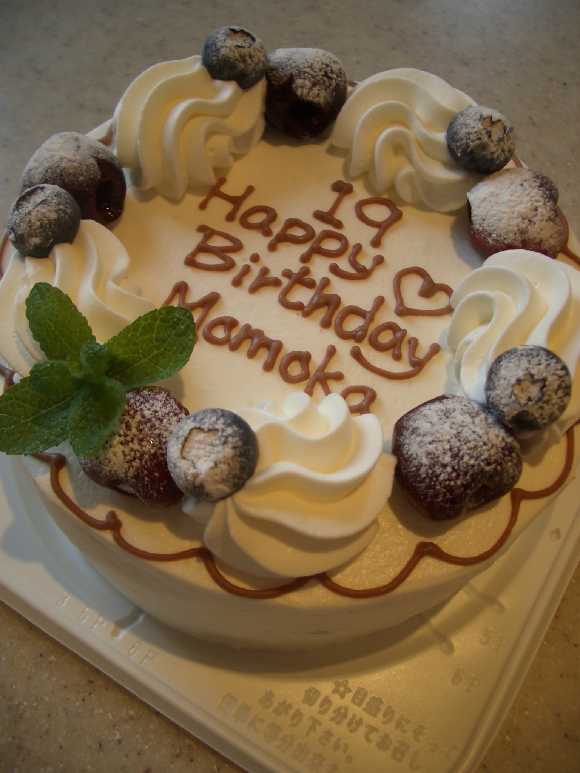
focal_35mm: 35
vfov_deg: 52.6
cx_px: 290
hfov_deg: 40.7
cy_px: 386
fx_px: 782
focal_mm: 5.8
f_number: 2.6
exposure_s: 1/60
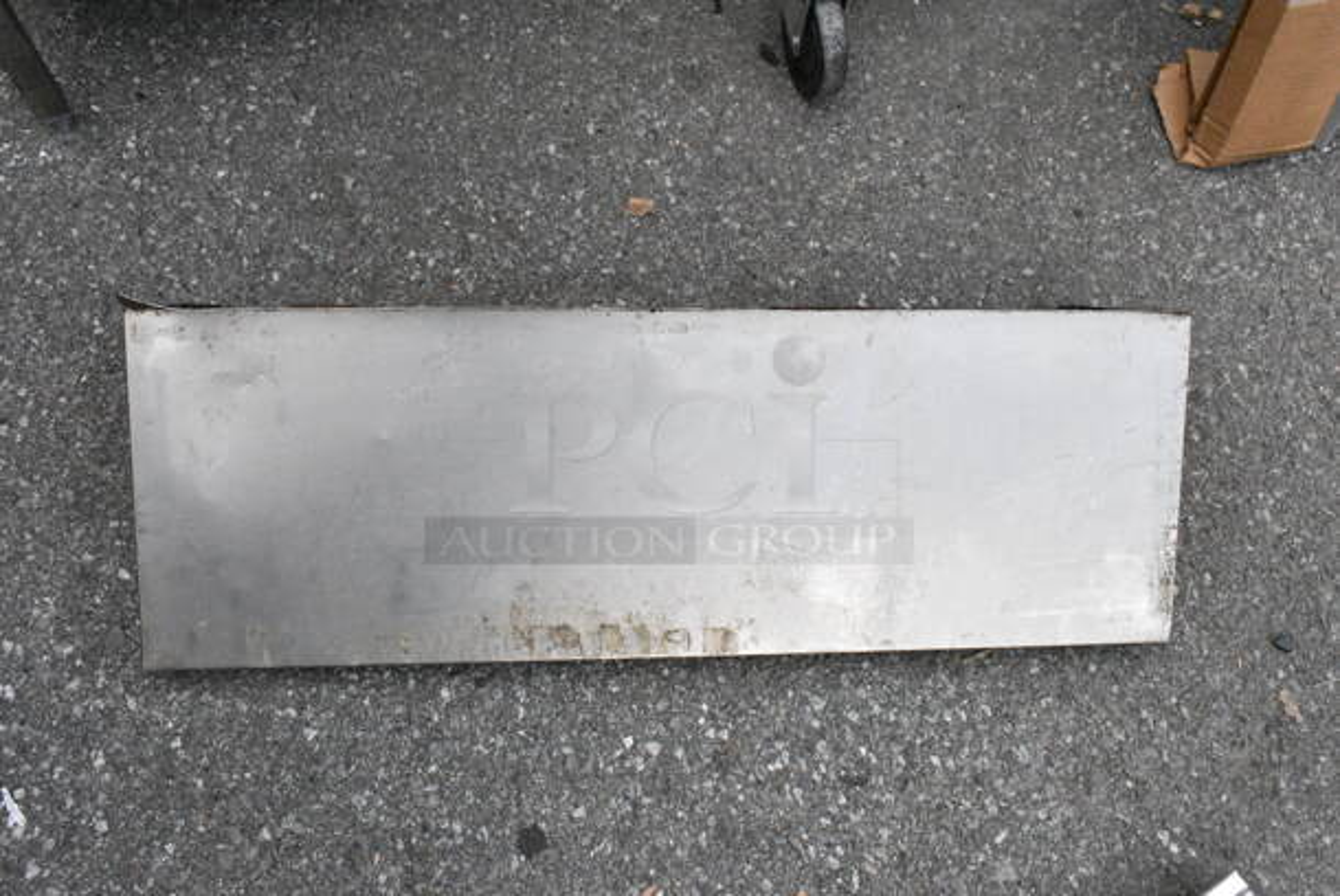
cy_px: 448
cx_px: 670
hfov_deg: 57.2
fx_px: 1229
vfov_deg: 40.1
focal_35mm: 33
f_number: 16
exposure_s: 1/1000
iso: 6400
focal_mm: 22
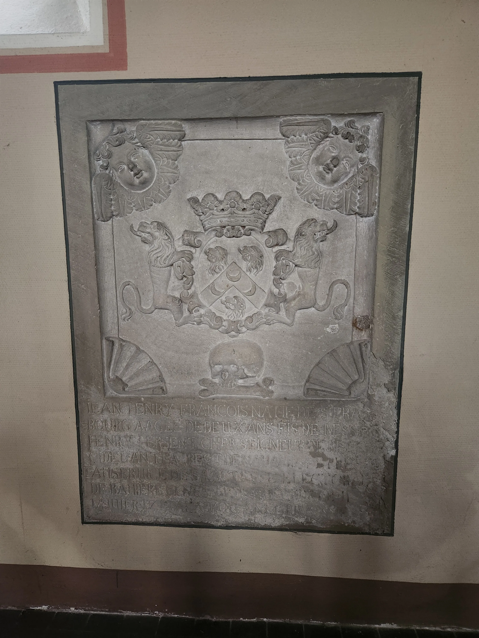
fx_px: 424
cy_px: 319
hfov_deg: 58.9
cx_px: 240
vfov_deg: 73.9
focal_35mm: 23
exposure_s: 1/24
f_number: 1.8
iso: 640
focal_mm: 5.4
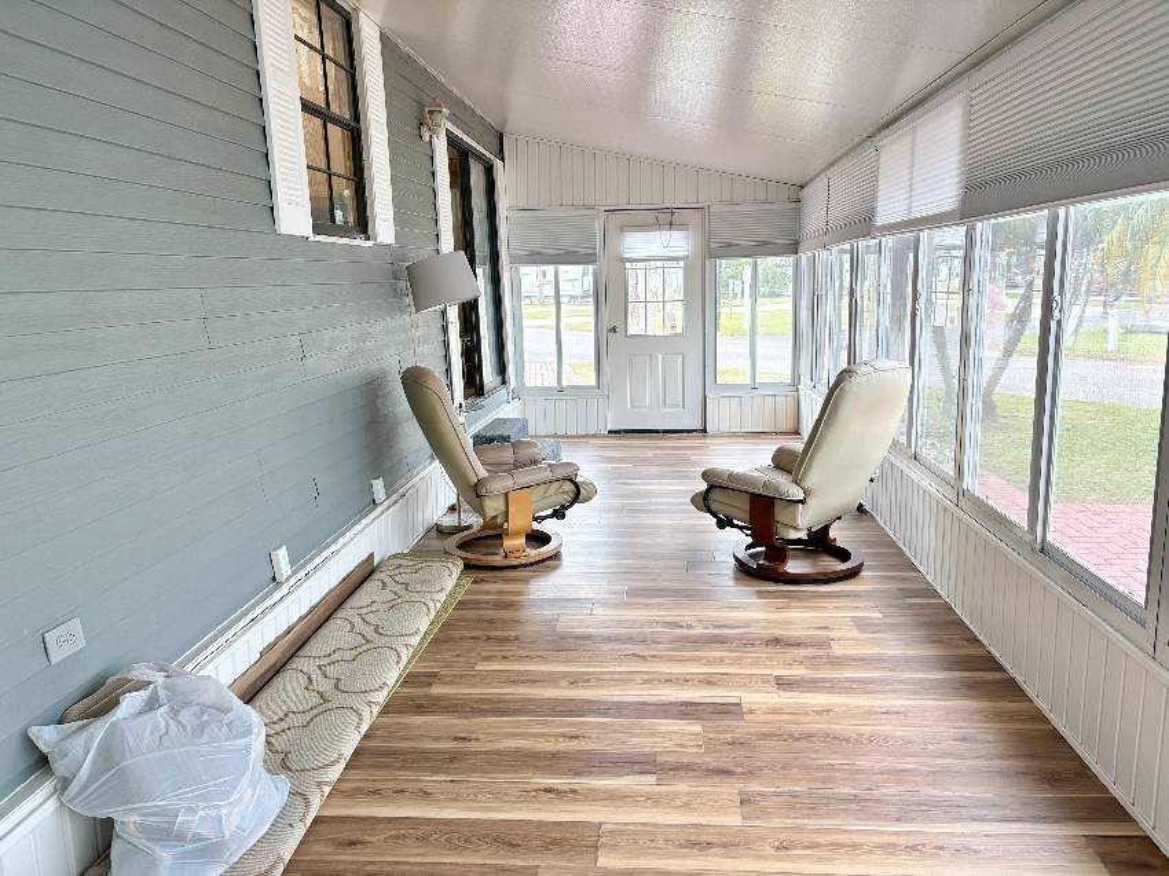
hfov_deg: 67.3
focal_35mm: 26
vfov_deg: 53.0
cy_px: 438
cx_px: 584
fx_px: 878
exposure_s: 1/121
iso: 80
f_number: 1.6
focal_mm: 5.96
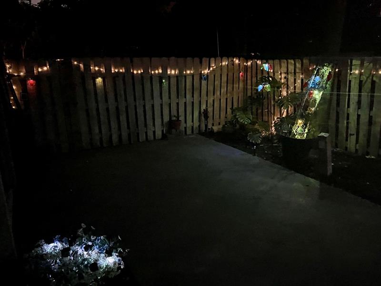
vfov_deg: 53.1
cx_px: 190
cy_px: 143
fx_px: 286
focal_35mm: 26
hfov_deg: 67.3
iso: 8000
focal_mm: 5.7
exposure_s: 1/15
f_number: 1.5
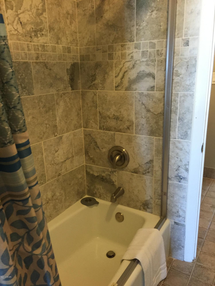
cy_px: 143
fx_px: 240
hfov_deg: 48.2
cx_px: 108
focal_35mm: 29
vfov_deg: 61.7
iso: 200
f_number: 2.2
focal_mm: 4.15
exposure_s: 1/30
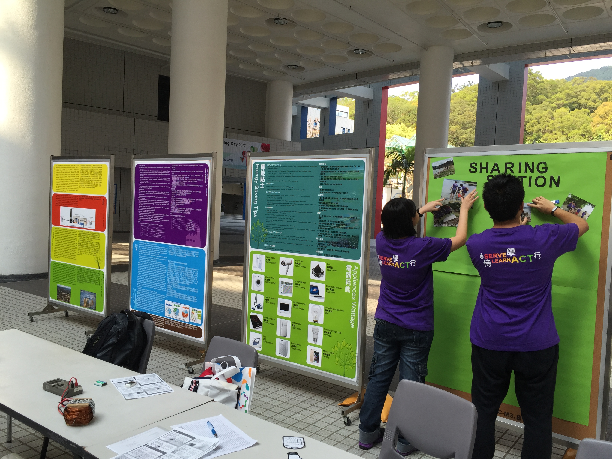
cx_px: 306
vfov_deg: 48.2
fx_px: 513
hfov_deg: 61.7
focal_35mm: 29
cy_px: 230
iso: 32
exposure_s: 1/275
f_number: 2.2
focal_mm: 4.15
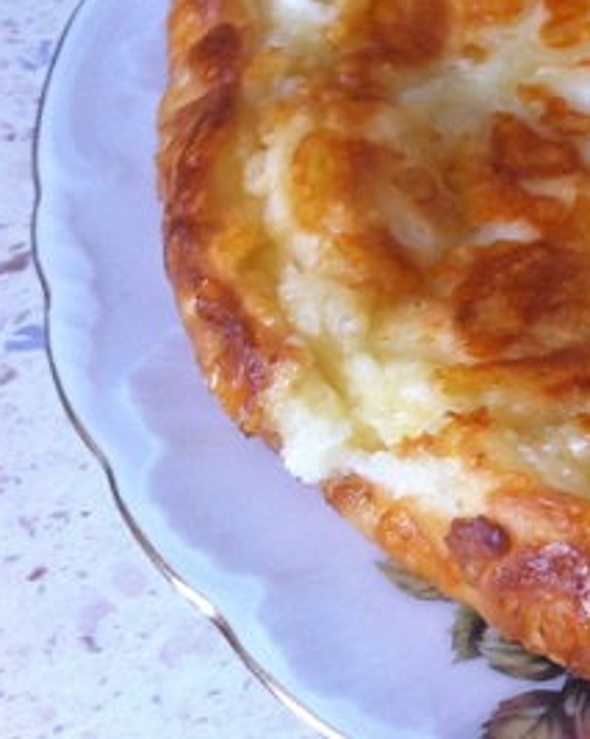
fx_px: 2033
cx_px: 971
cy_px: 140
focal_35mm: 93
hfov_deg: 14.9
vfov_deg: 20.4
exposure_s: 1/15
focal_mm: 3.85
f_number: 2.8
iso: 80
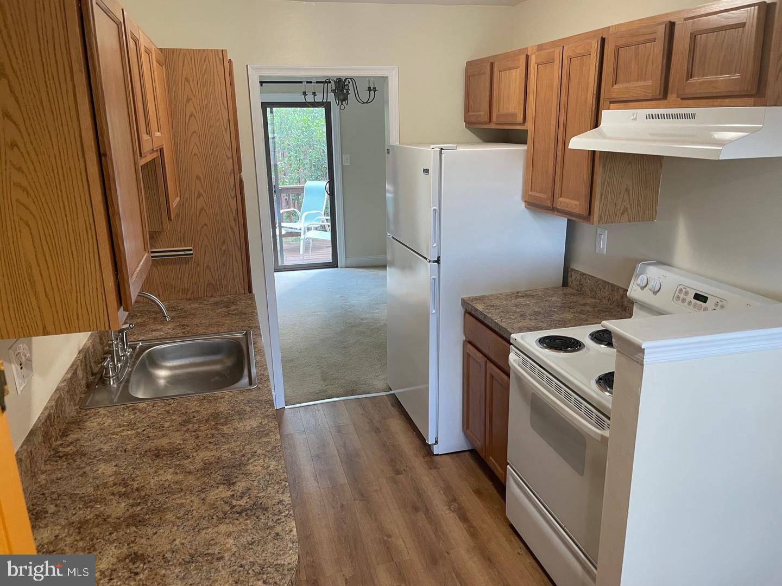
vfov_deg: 53.1
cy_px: 293
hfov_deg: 67.3
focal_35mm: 26
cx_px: 391
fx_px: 587
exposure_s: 1/60
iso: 100
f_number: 1.6
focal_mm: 4.2
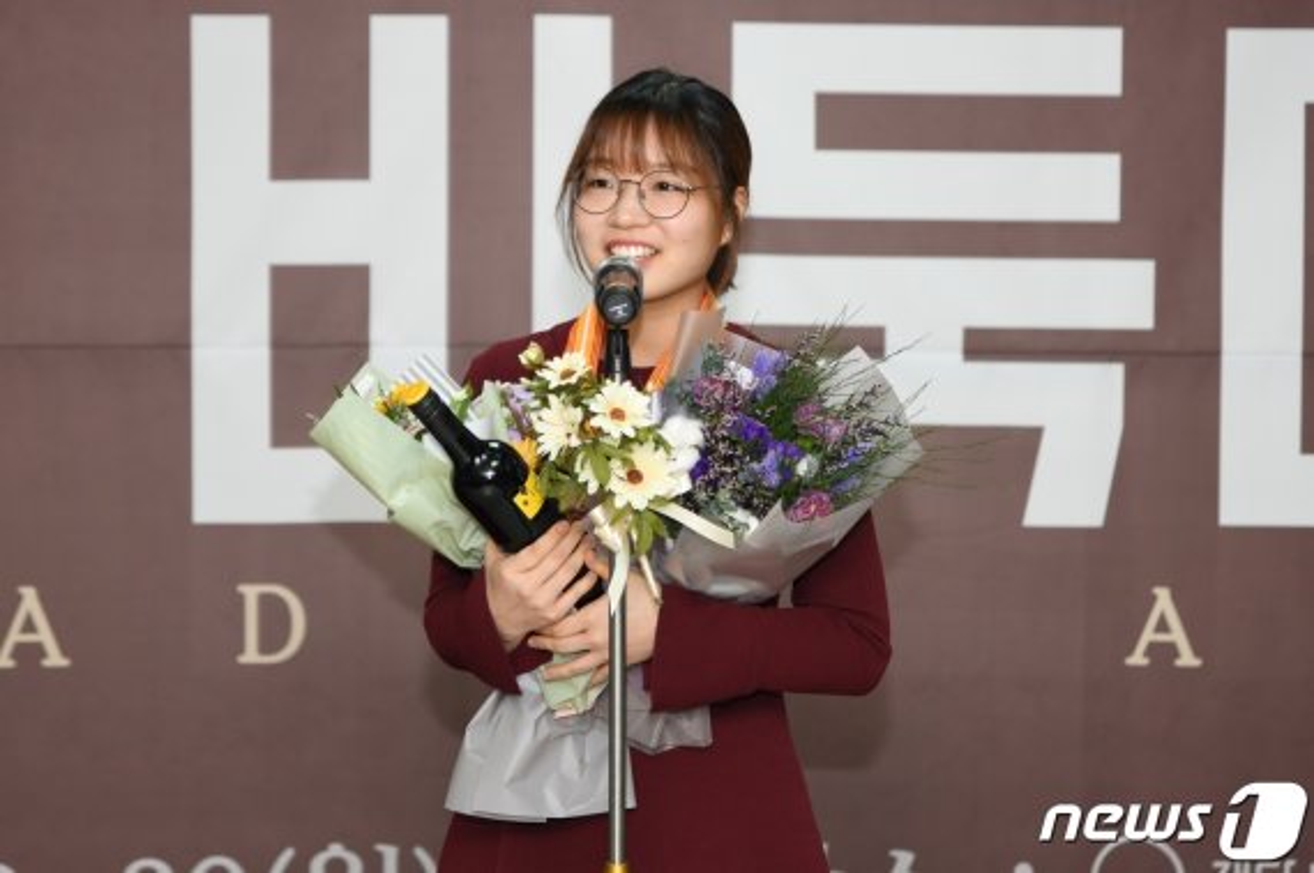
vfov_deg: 19.4
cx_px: 657
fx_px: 2553
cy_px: 436
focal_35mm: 70
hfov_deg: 28.9
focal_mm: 70
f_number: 4
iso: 320
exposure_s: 1/100
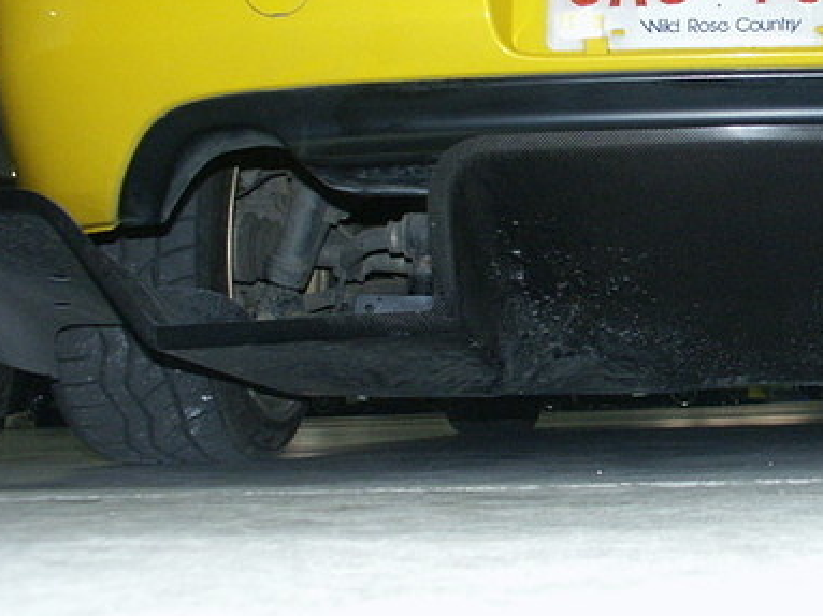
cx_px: 844
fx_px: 1640
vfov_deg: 21.3
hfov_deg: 26.5
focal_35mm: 69
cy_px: 238
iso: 200
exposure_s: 1/45
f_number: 2.8
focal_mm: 8.52
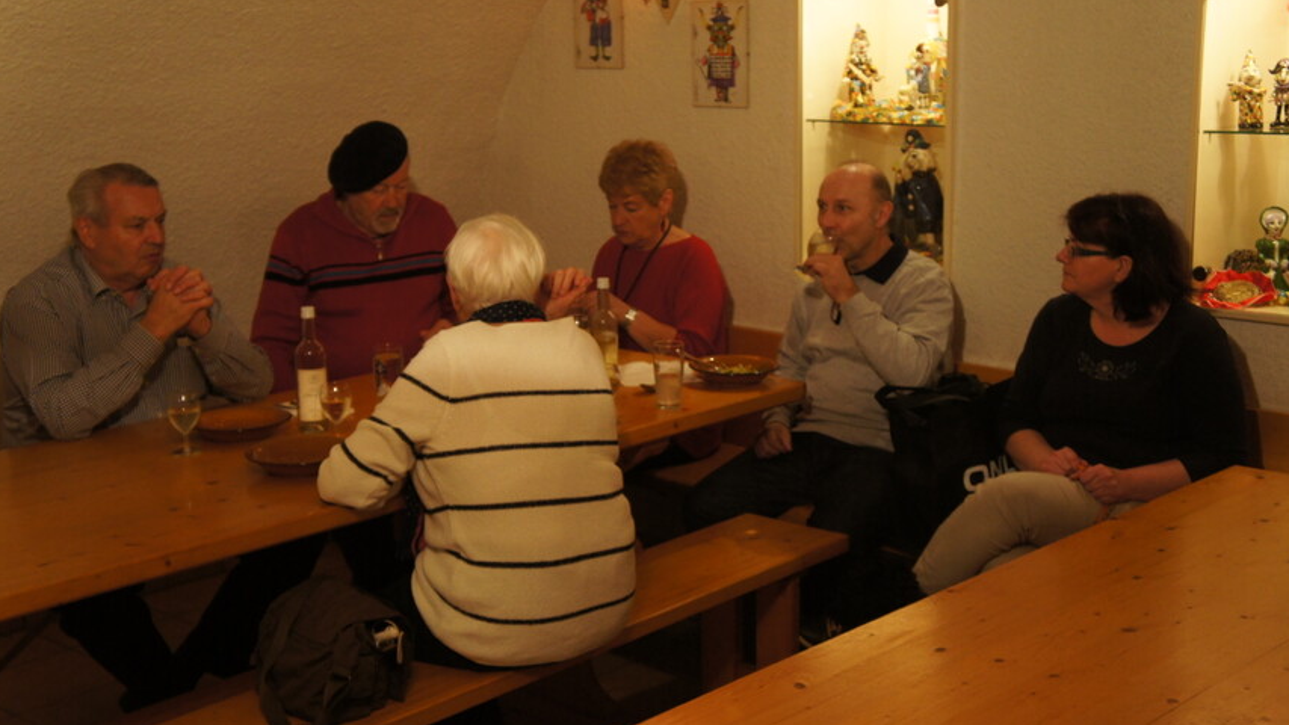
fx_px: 1693
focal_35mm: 50
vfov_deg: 24.2
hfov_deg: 41.7
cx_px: 651
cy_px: 335
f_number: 4.5
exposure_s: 1/50
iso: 1000
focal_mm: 31
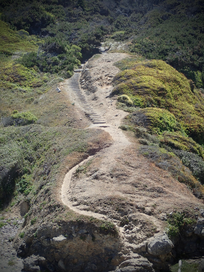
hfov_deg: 21.0
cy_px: 136
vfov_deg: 27.8
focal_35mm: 70
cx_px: 102
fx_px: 550
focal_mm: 12.6
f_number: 5.6
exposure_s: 1/200
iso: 100
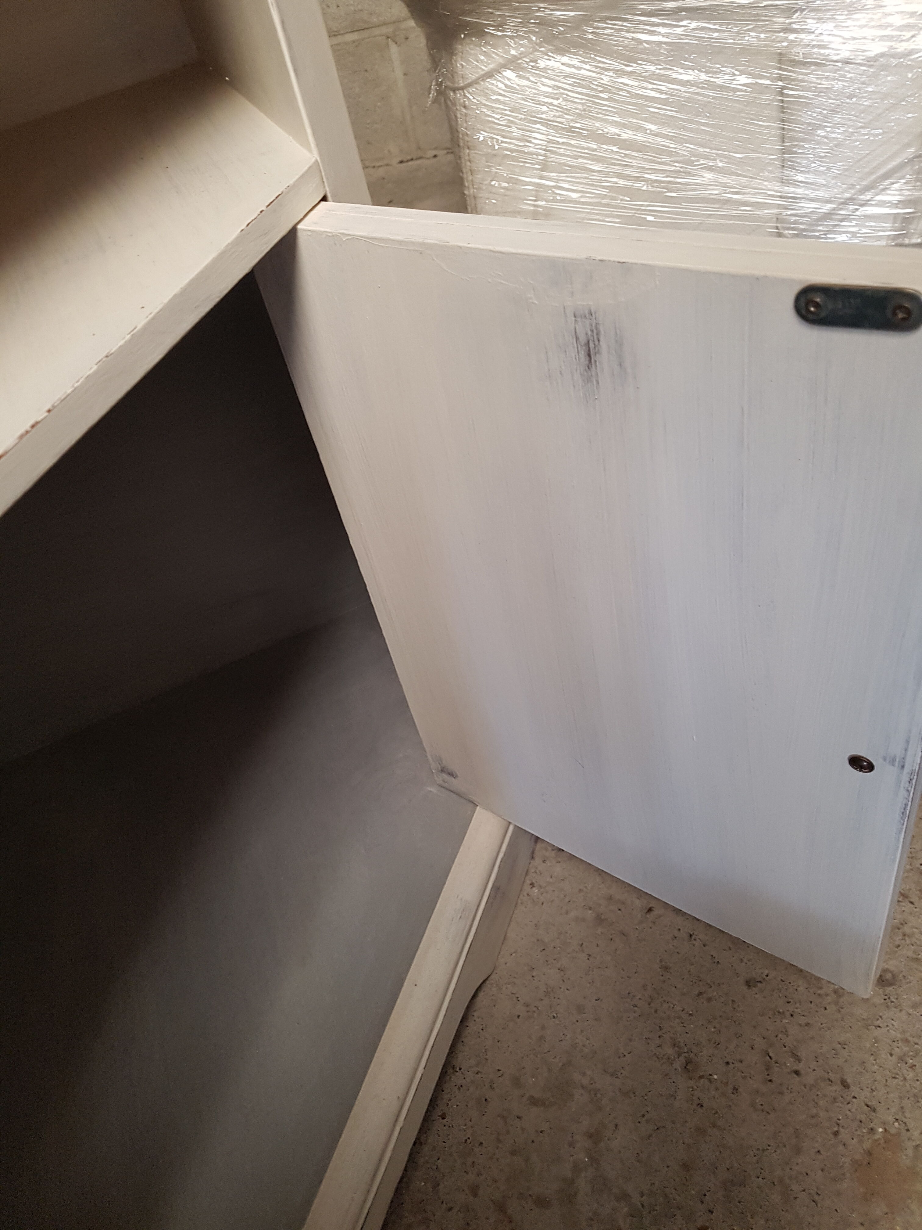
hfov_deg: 53.1
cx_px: 461
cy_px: 615
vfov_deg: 67.3
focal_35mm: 26
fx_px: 923
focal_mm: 4.2
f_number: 1.7
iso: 160
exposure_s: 1/50
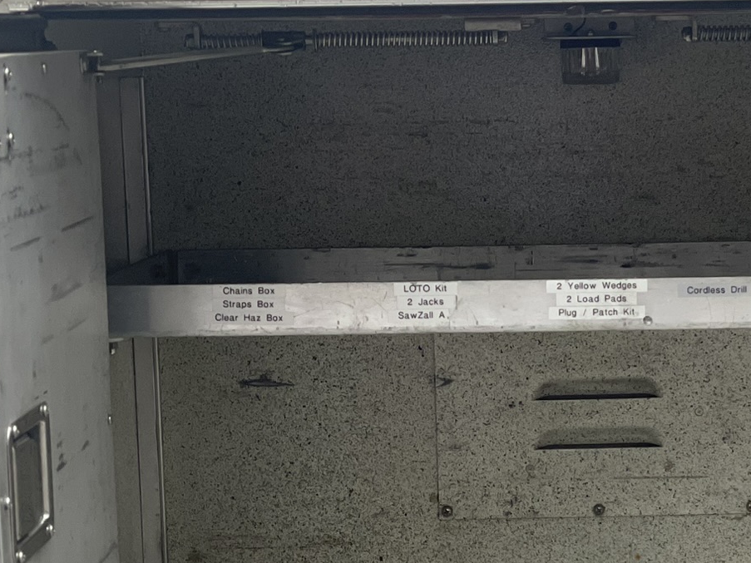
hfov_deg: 16.6
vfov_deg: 12.5
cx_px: 603
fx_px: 2560
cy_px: 416
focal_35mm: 118
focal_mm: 6
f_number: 2
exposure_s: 1/122
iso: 125
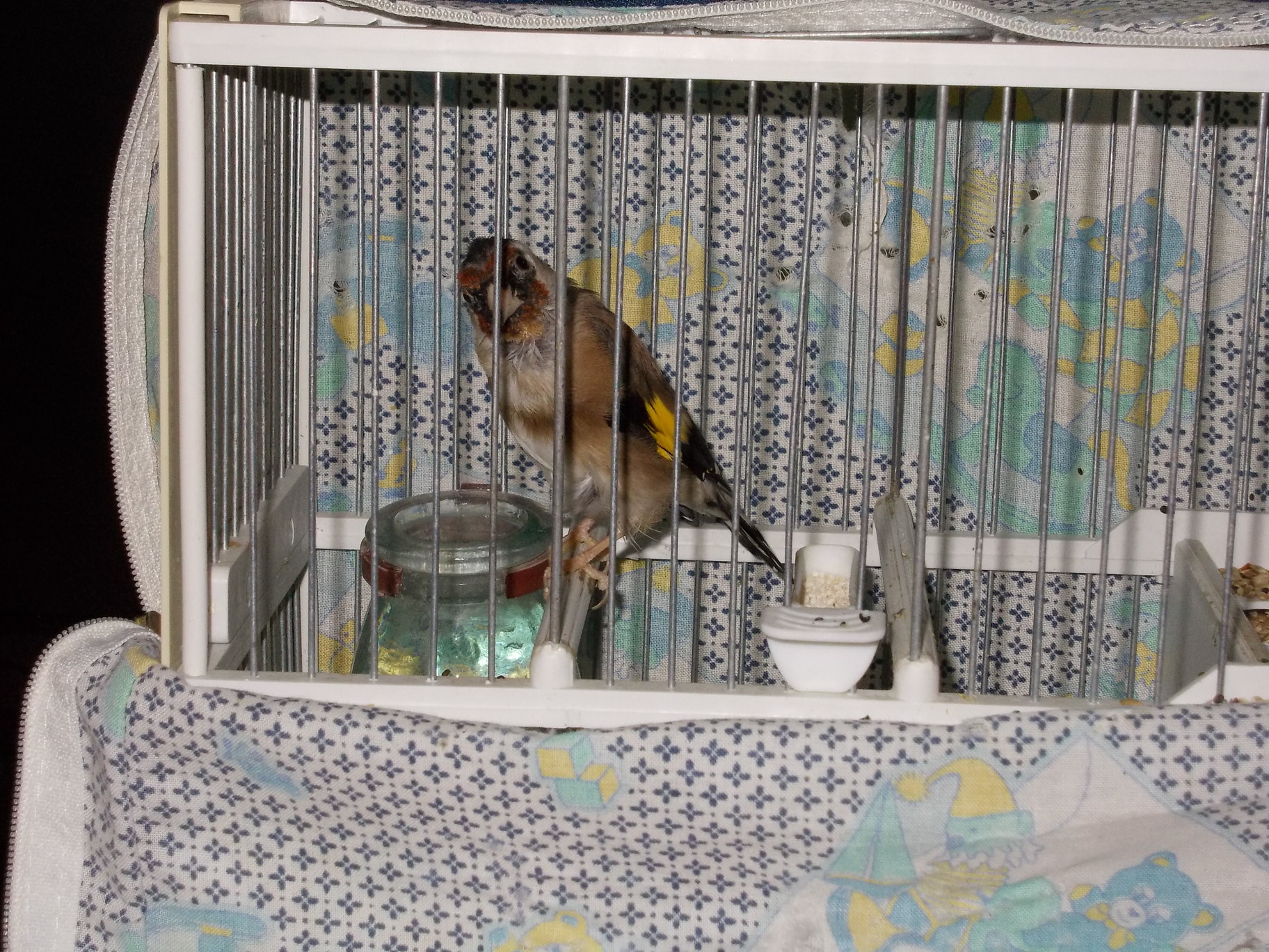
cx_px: 634
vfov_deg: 18.0
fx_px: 3006
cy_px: 476
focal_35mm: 82
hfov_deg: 23.8
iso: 200
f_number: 4.8
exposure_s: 1/60
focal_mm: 11.6
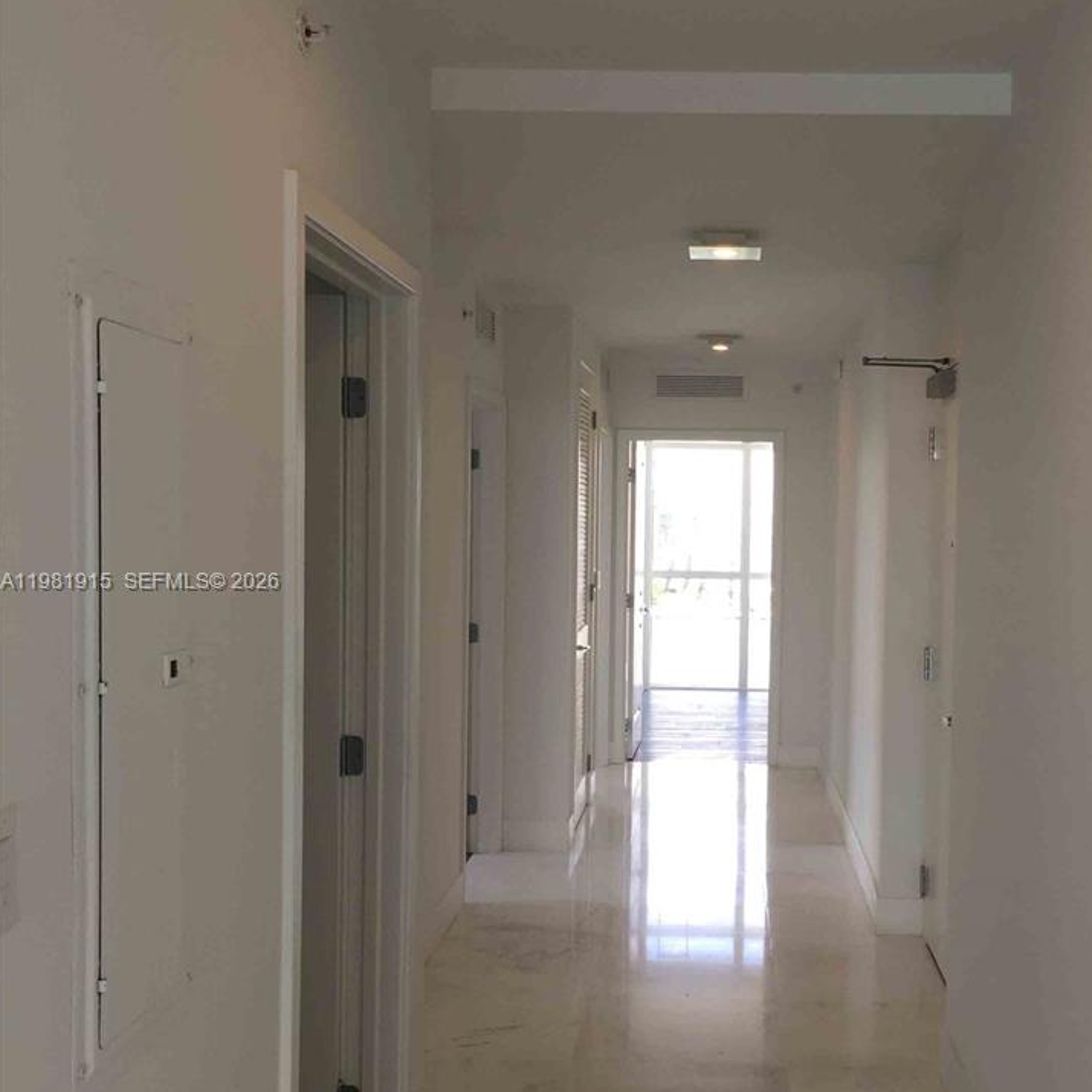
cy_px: 583
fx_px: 1535
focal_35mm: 43
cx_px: 684
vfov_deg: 39.1
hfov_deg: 38.9
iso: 32
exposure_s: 1/120
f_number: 2.2
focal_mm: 4.15
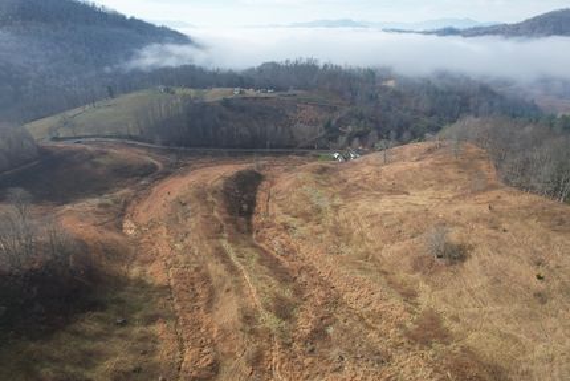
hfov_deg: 78.6
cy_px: 190
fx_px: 348
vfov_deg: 57.3
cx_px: 285
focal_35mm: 22
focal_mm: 8.38
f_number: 2.8
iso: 200
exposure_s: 1/1500
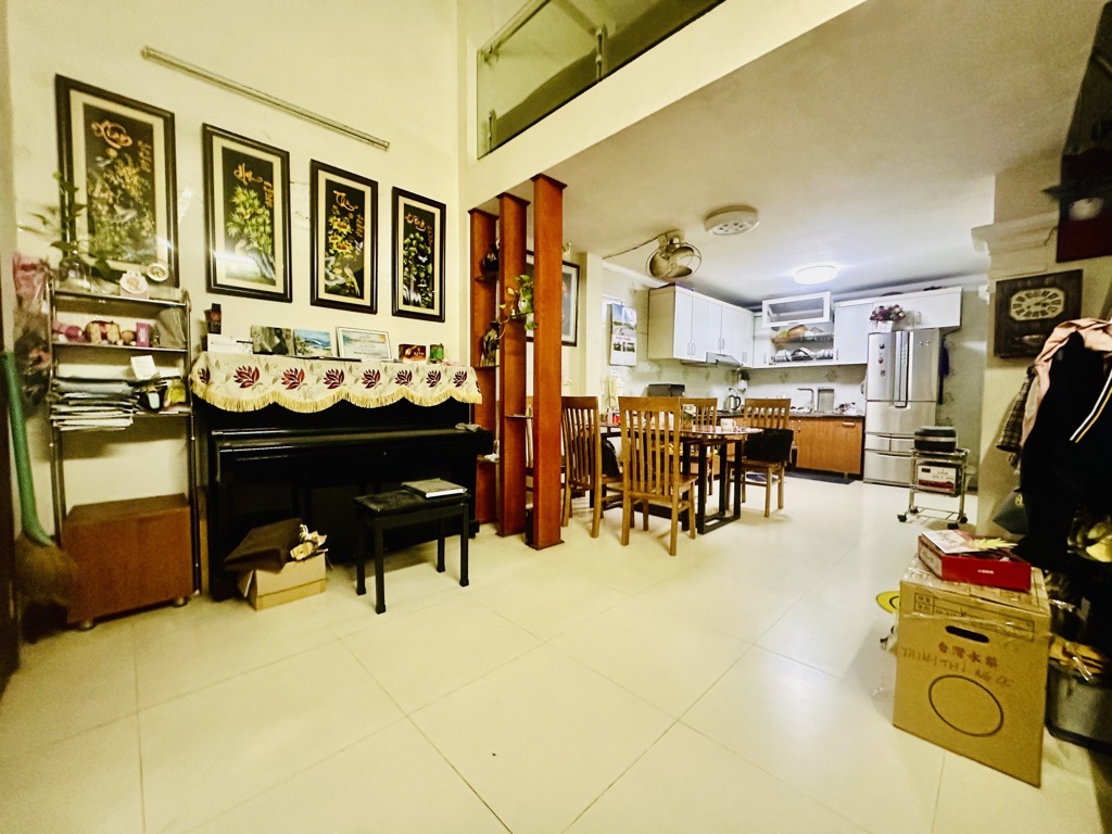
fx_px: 450
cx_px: 556
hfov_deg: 102.1
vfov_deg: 85.7
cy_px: 417
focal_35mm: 14
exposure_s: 1/50
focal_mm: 2.22
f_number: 2.2
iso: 800
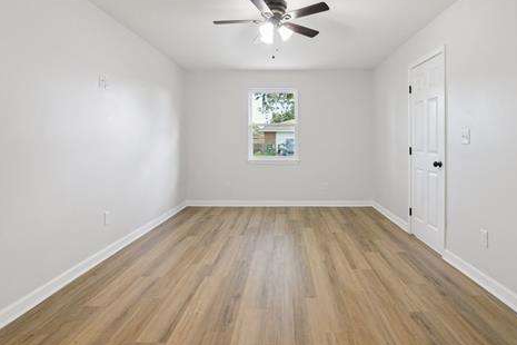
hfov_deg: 78.4
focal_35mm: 22
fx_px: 316
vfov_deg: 56.8
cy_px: 140
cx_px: 284
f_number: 13
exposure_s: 1/6
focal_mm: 16
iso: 400
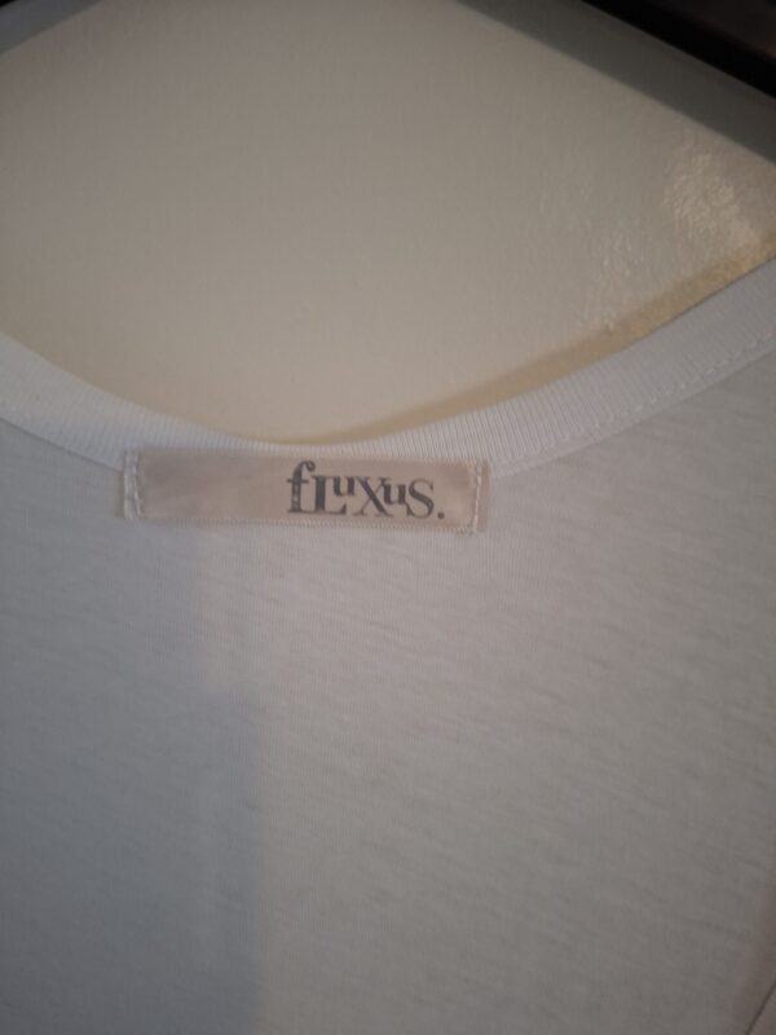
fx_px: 687
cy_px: 518
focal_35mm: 23
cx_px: 388
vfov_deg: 73.9
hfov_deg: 58.9
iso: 400
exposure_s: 1/24
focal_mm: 5.54
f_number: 1.8
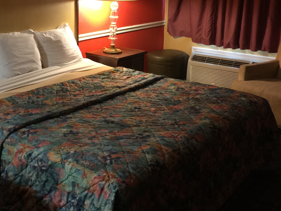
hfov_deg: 37.8
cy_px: 60
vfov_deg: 28.8
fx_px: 406
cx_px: 94
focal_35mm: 50
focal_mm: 4.15
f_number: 2.2
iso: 64
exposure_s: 1/4
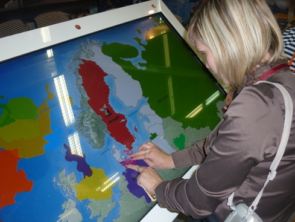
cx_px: 149
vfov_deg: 39.7
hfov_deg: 51.3
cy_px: 106
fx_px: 307
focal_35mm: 36
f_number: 2.8
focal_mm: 5.5
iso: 100
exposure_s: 1/60
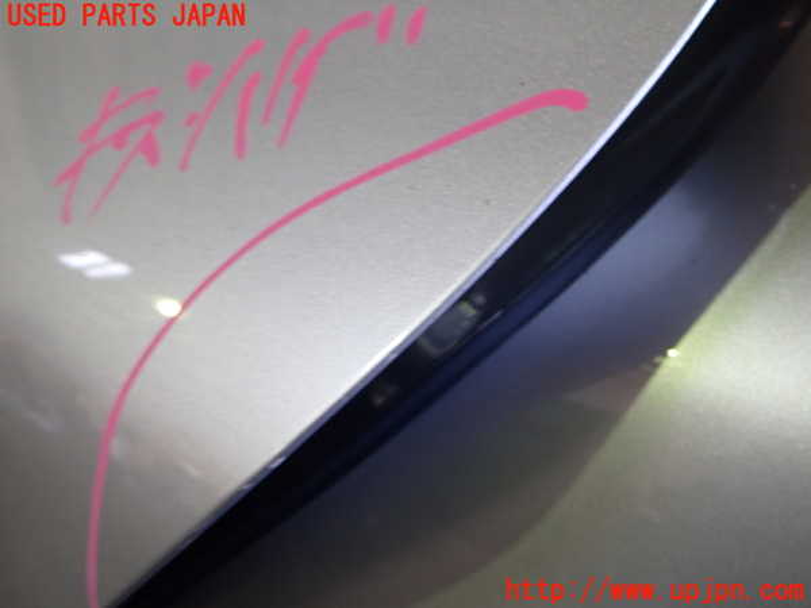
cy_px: 304
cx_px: 406
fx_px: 703
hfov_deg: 60.0
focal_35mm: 30
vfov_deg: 46.8
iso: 250
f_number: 2.3
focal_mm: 5.4
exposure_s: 1/30
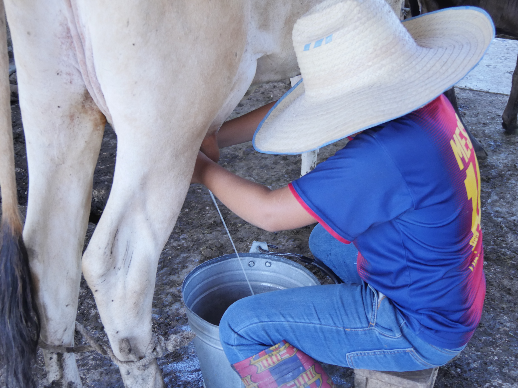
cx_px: 259
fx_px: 778
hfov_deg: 36.8
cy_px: 194
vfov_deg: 28.0
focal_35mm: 52
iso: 640
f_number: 4.2
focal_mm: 26
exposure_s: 1/100
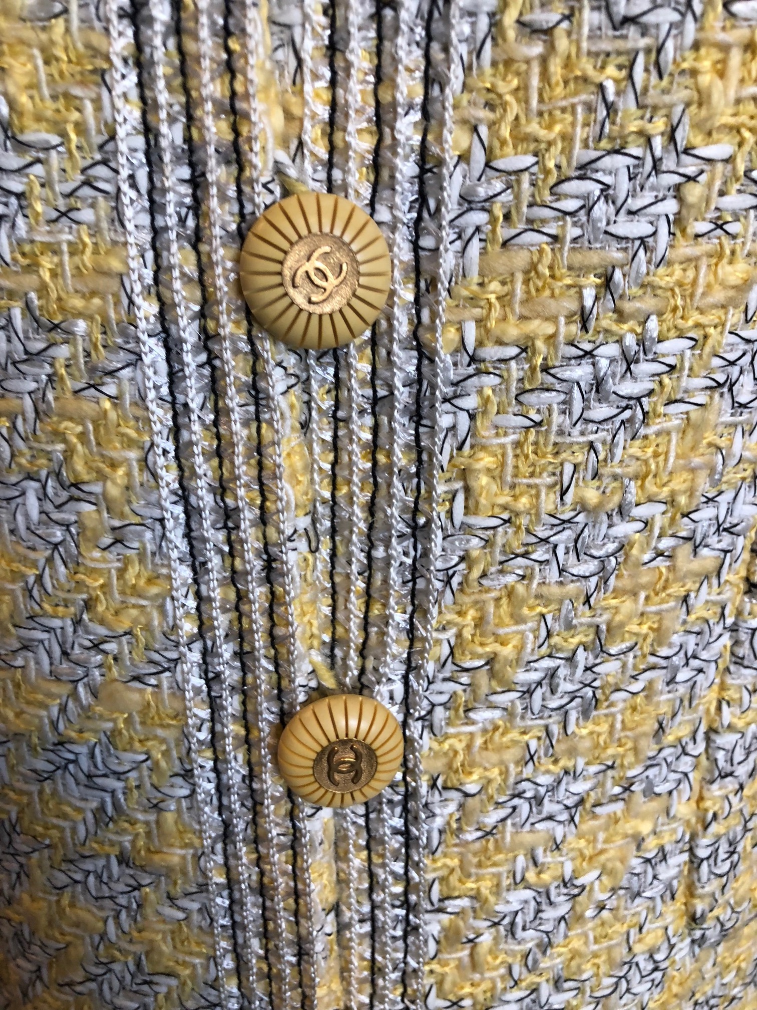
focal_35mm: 28
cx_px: 378
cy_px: 505
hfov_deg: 49.7
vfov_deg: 63.4
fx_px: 816
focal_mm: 3.99
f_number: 1.8
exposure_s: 1/17
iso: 40
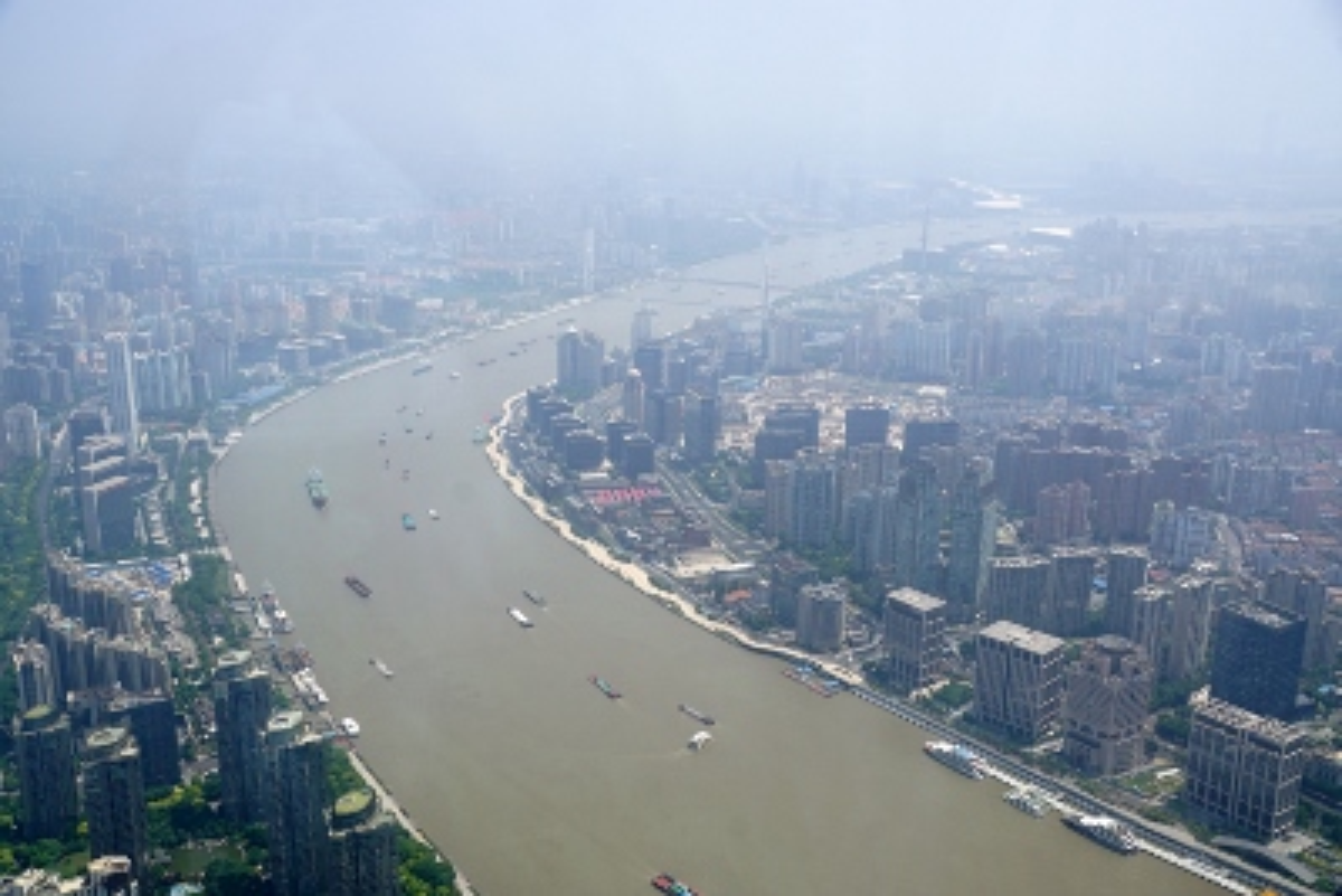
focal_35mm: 39
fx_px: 1454
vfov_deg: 34.2
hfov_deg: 49.5
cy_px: 448
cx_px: 671
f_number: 10
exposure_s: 1/200
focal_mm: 26
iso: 100
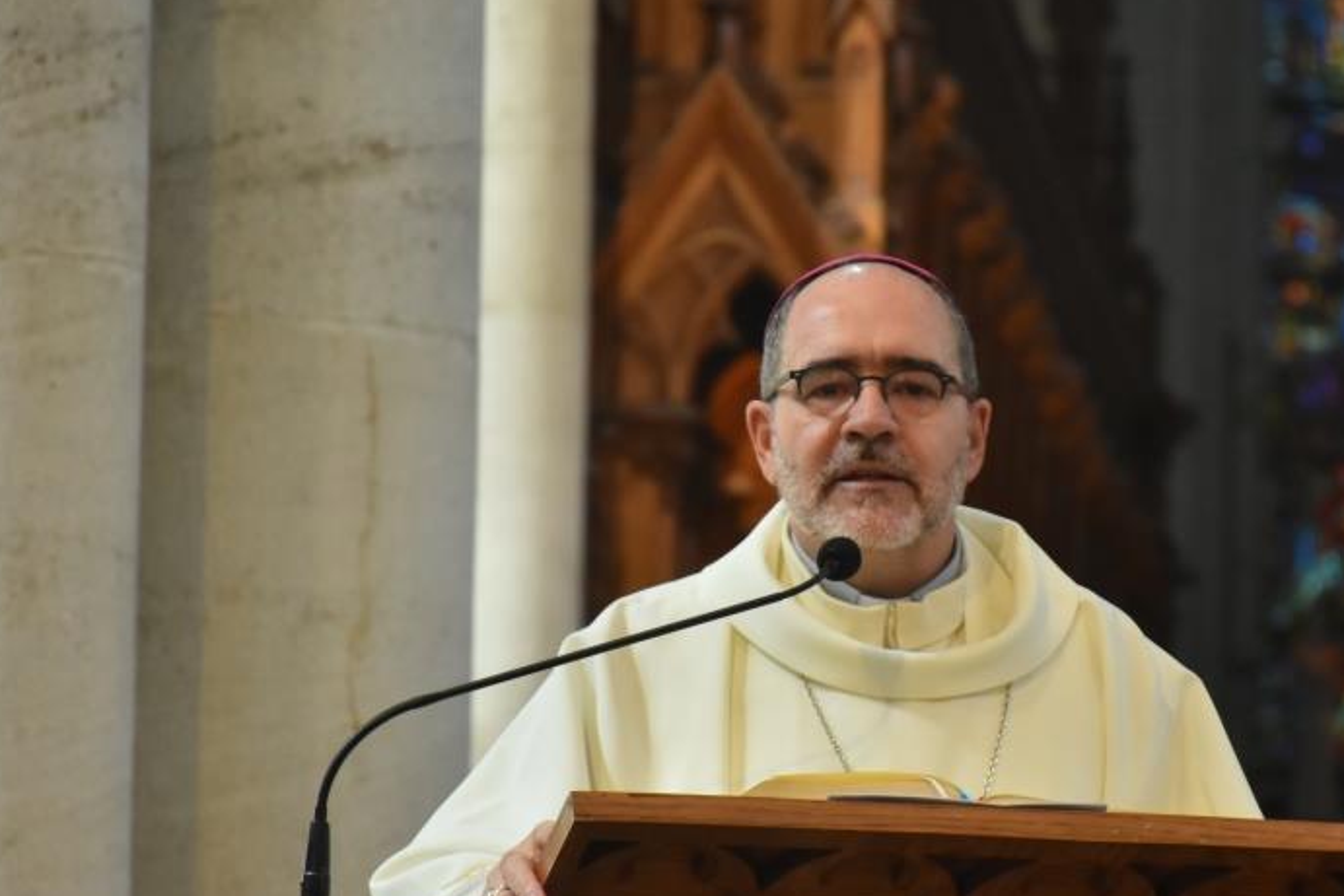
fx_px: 11612
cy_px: 559
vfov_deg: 4.4
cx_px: 827
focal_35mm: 311
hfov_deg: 6.6
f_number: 5.6
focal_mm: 140
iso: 1600
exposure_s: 1/100
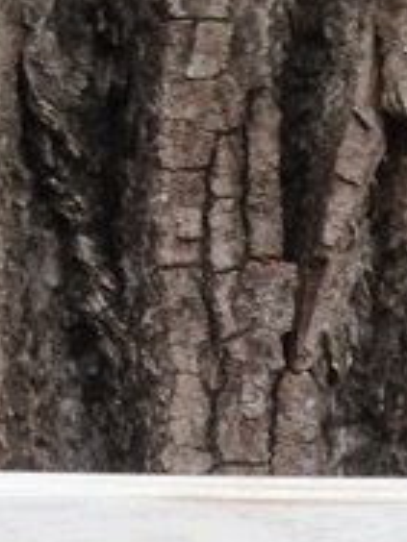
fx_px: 2853
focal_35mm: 182
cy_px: 1335
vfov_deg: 9.6
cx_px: 128
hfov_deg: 8.2
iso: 50
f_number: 2.4
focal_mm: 4.28
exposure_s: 1/120
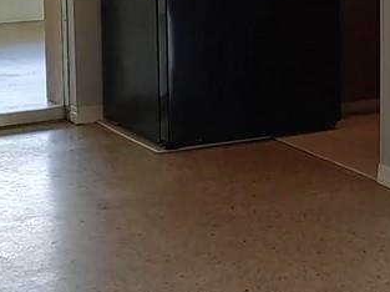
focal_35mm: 128
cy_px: 11
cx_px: 495
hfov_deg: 14.8
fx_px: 1440
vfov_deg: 11.5
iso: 50
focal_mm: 4.23
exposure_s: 1/60
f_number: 1.5
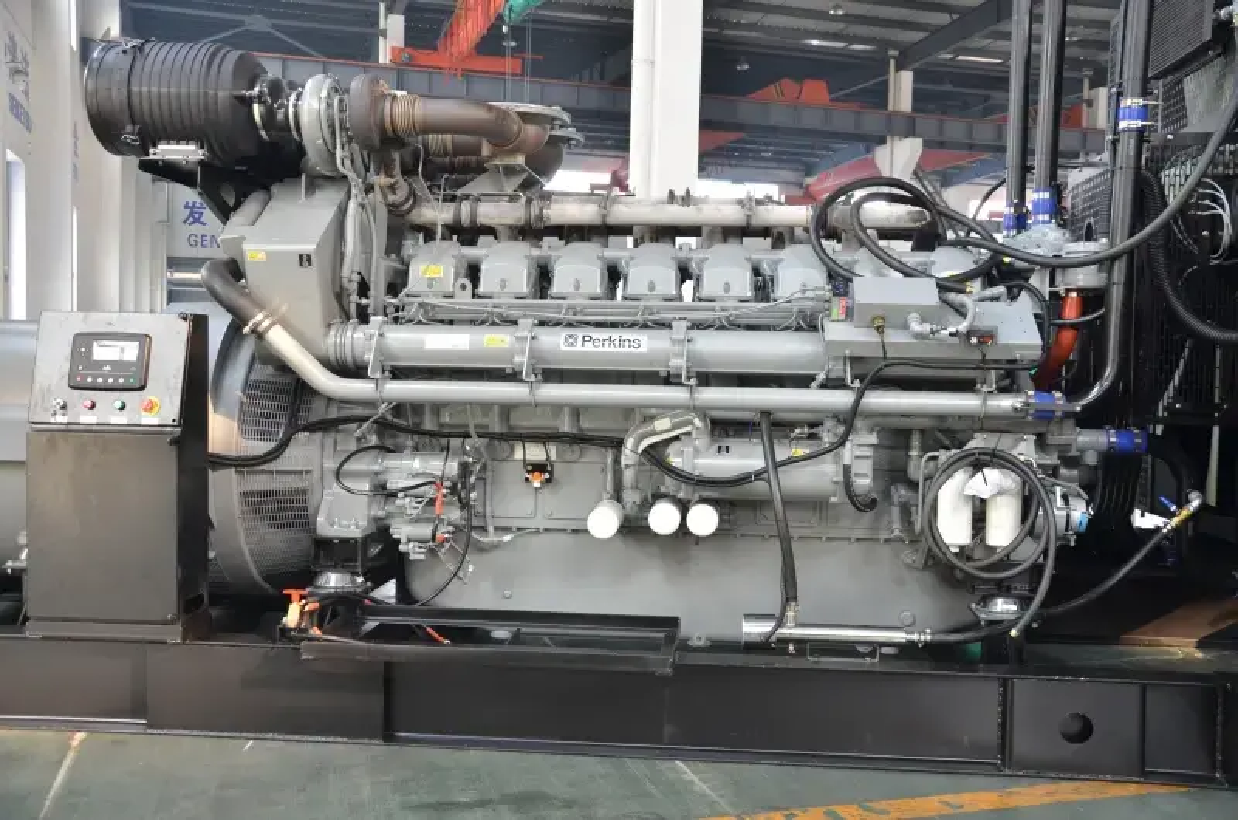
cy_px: 410
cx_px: 619
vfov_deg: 36.7
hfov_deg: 53.2
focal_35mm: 36
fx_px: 1236
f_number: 3.8
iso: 160
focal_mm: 24
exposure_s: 1/8
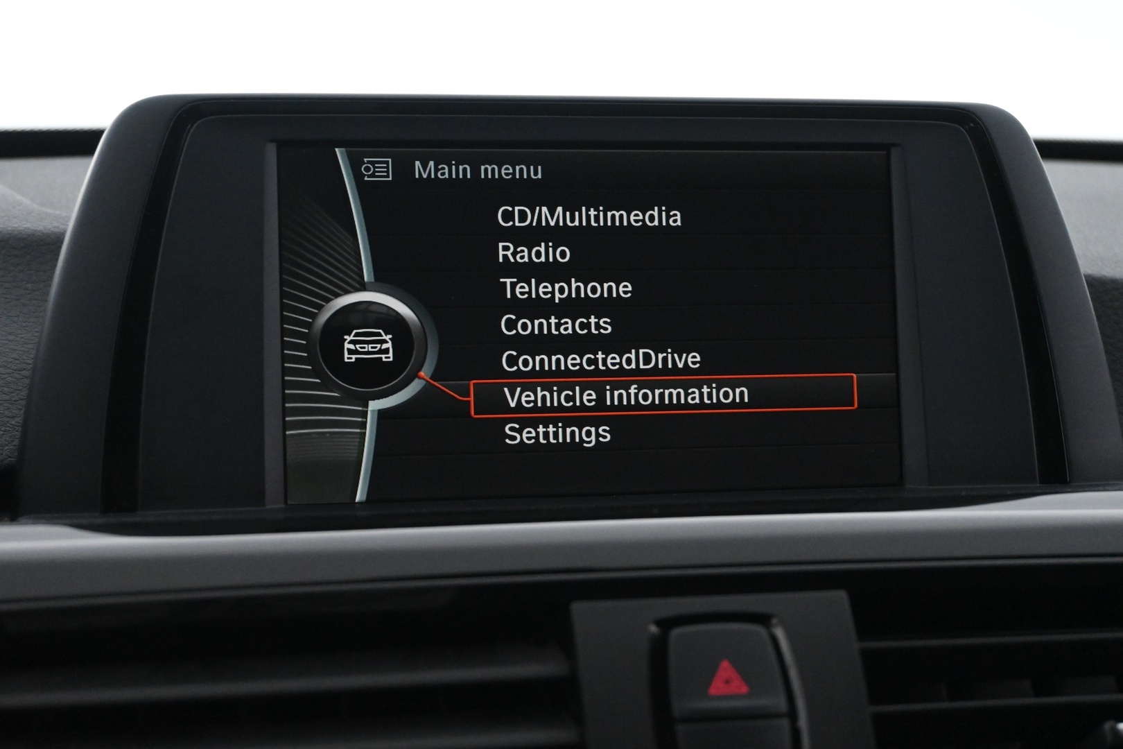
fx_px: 1872
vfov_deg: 22.6
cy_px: 374
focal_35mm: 60
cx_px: 562
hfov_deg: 33.4
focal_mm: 40
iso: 5000
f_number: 5.6
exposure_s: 1/60
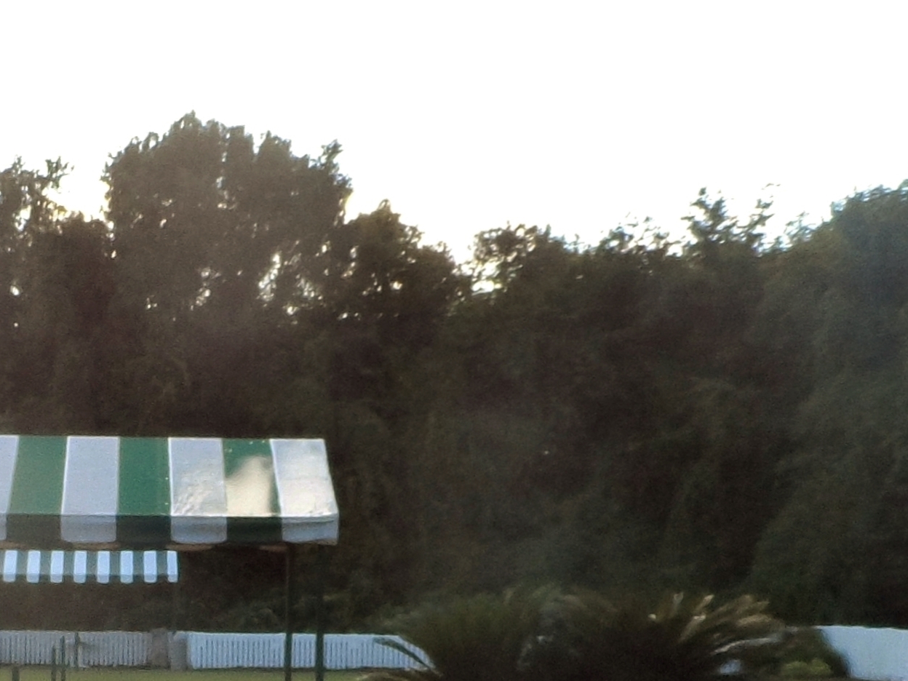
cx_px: 91
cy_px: 684
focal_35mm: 83
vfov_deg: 17.4
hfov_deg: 23.0
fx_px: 2177
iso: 80
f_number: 3.2
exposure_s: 1/350
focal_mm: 4
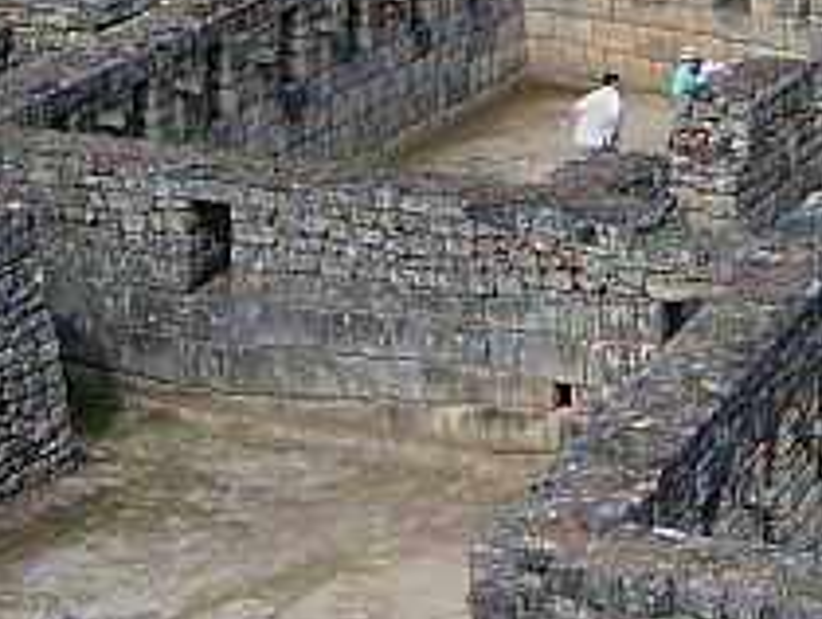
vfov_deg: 10.7
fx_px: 3257
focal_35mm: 137
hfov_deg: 14.3
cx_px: 650
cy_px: -16
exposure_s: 1/160
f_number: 4
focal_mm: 6
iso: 50
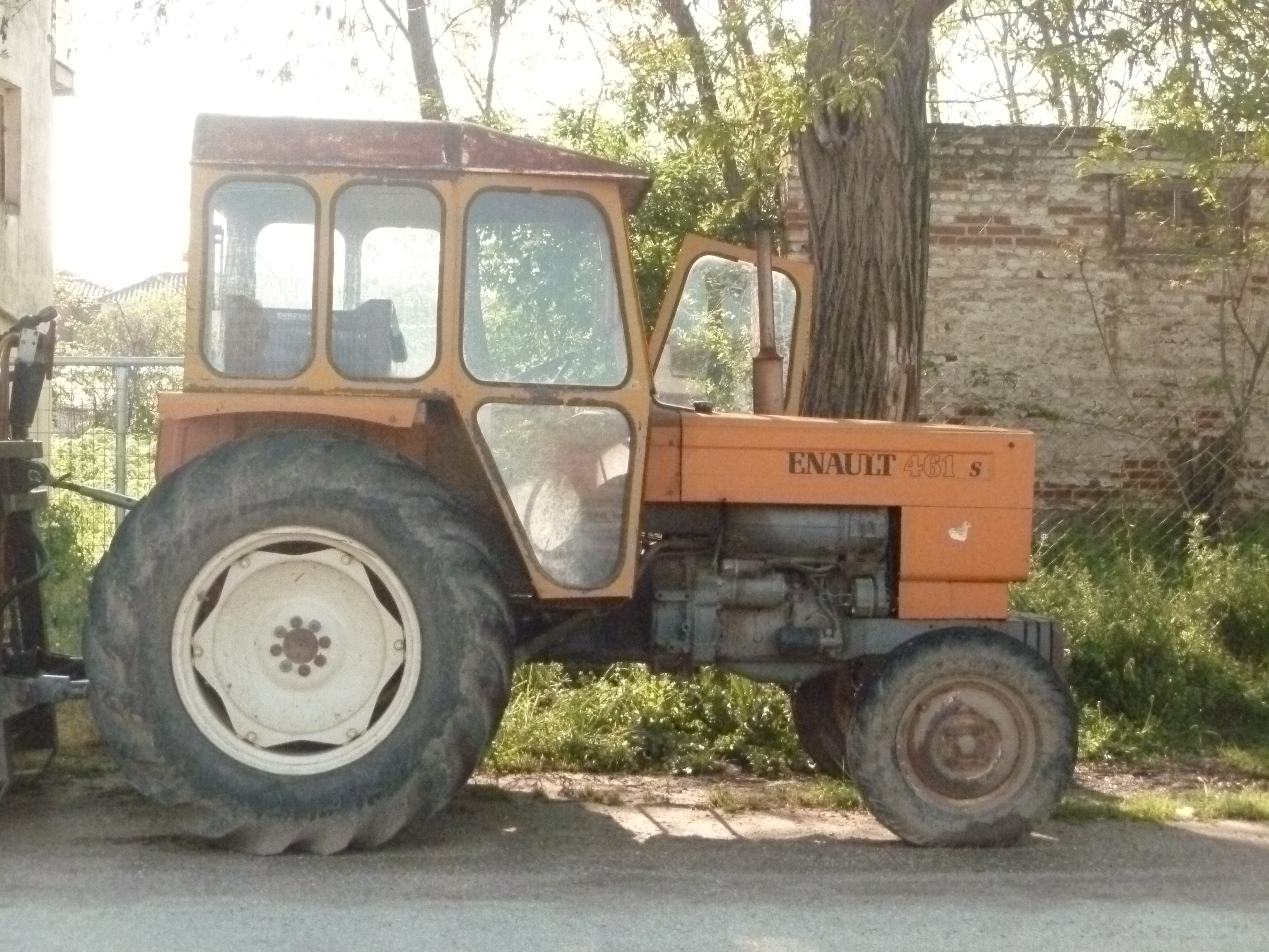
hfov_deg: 29.4
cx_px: 634
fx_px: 2420
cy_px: 476
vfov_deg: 22.3
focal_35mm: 66
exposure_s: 1/200
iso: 1600
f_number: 13
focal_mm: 11.7
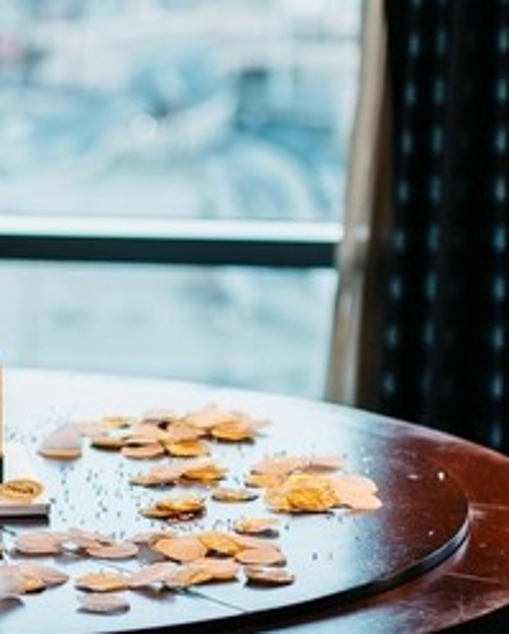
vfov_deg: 11.3
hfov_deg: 9.0
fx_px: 3195
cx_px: -105
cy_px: 308
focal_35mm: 170
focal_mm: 50
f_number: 1.8
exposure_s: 1/100
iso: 400
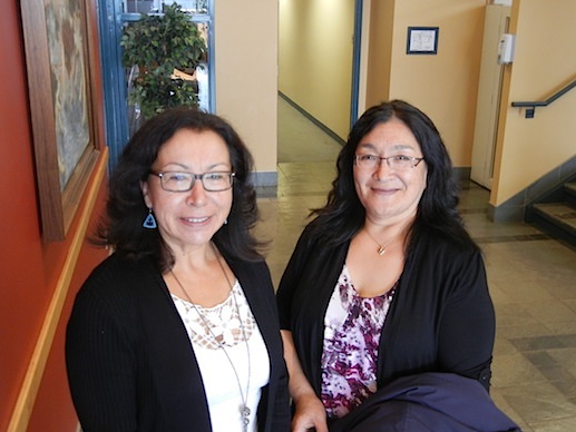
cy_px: 215
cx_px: 299
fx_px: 716
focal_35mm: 43
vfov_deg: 33.6
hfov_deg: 43.8
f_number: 3.7
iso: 400
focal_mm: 7.1
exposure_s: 1/15.5
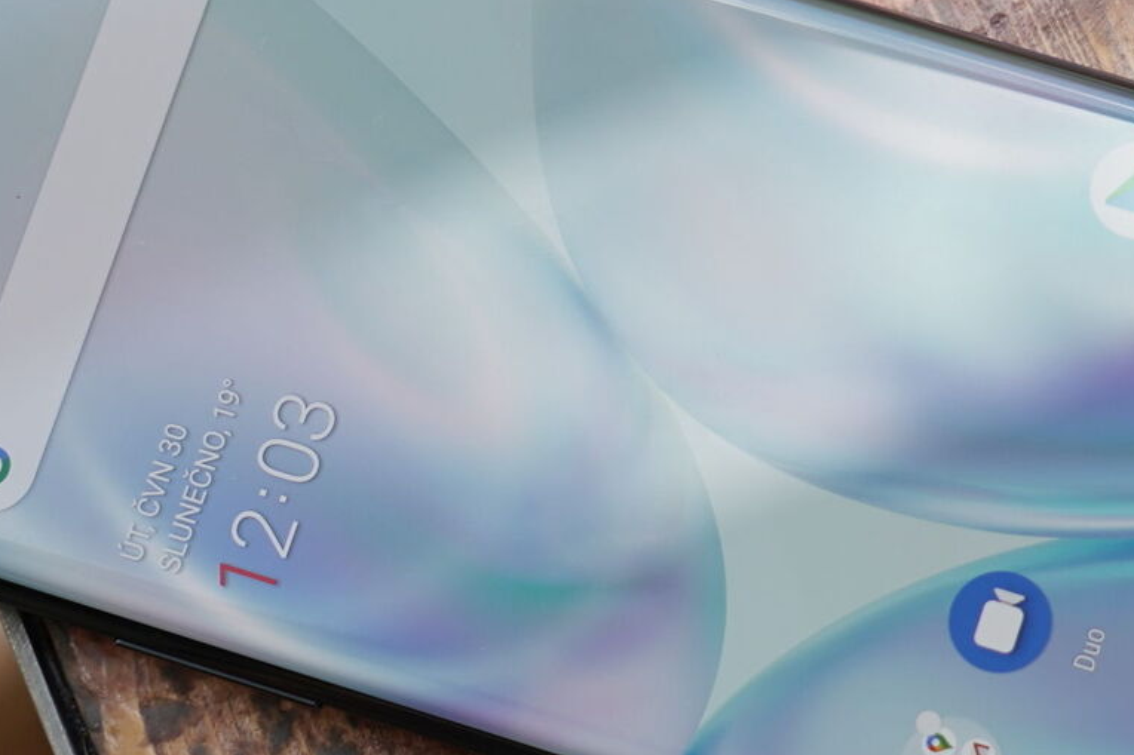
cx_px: 726
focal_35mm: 98
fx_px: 3086
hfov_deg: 20.8
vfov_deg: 13.9
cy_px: 472
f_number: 4
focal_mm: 39
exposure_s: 1/160
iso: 160
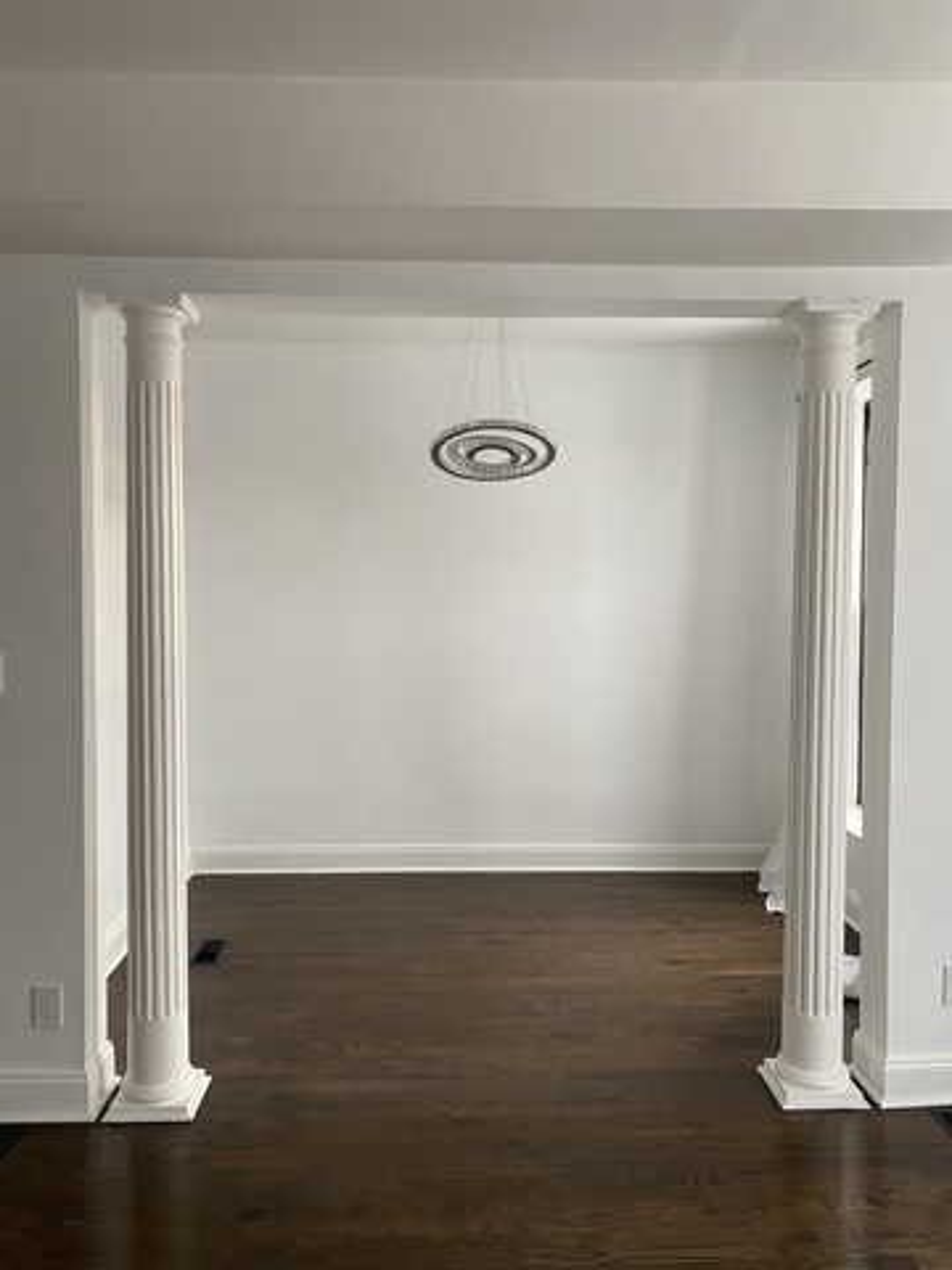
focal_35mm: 26
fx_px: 953
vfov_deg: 67.3
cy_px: 635
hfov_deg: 53.1
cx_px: 476
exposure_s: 1/60
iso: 125
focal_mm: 4.25
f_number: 1.8
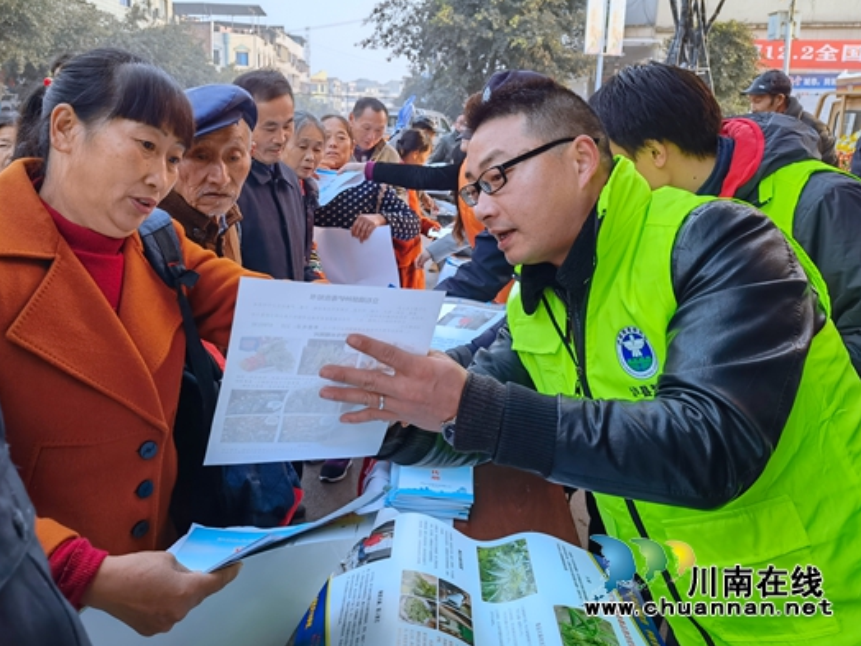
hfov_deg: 55.1
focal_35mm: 33
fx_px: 821
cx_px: 366
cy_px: 263
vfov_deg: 42.8
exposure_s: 1/193
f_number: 1.9
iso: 50
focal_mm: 6.67
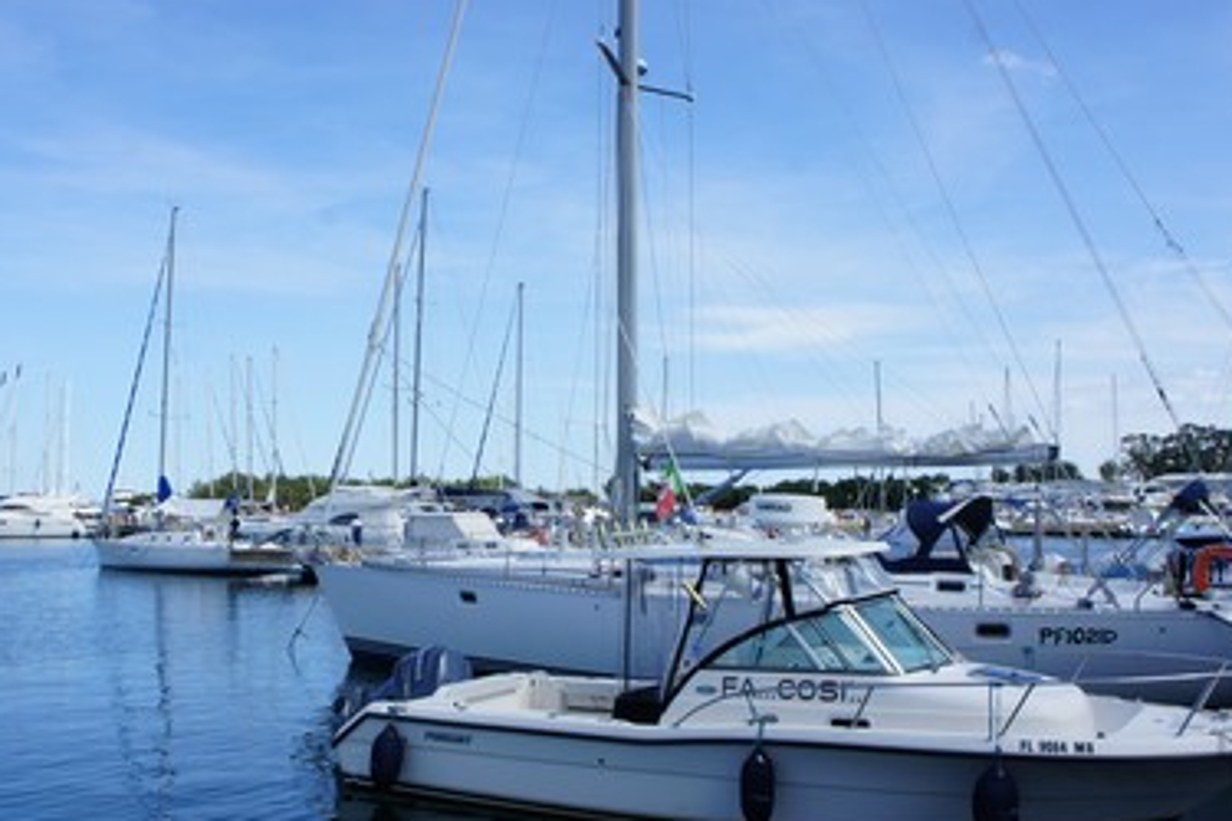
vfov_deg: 34.5
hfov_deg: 49.9
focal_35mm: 39
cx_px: 536
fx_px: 1321
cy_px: 470
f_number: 11
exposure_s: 1/200
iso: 200
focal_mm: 21
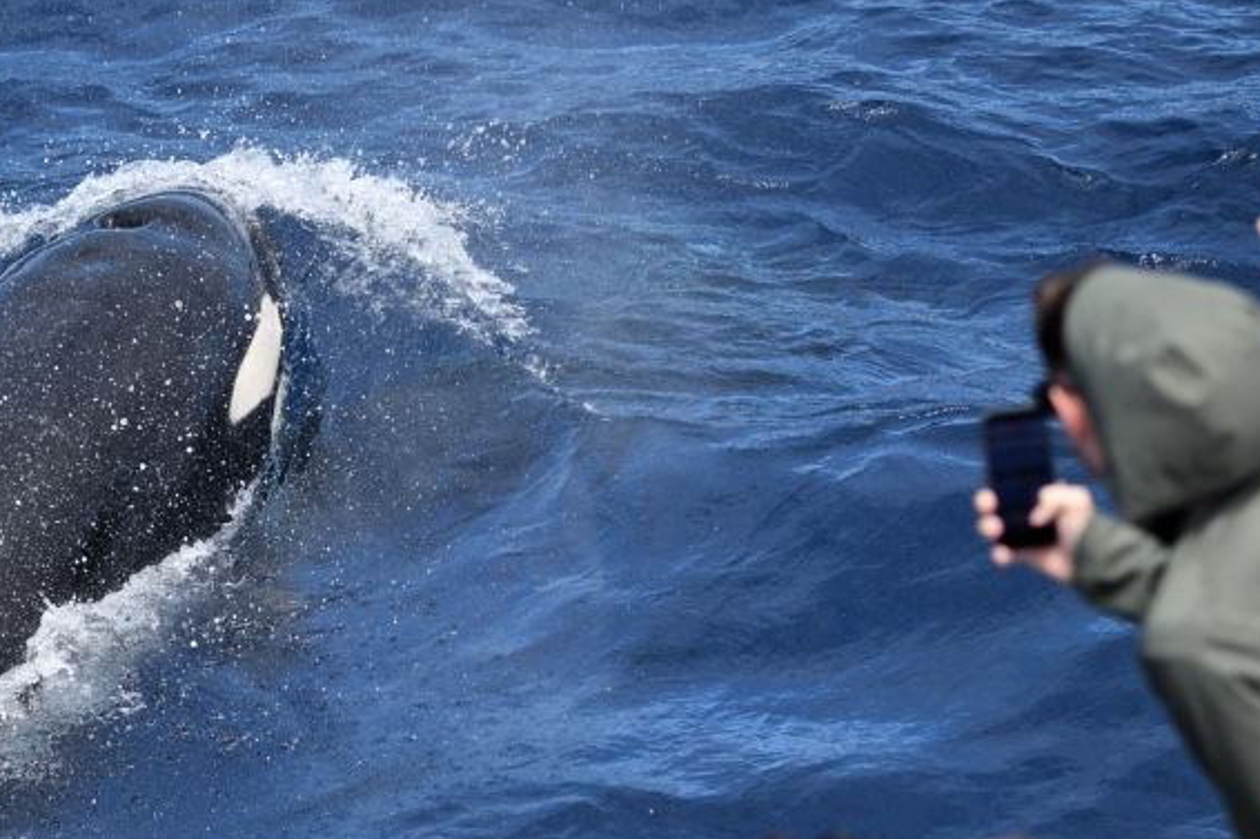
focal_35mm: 226
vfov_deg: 6.1
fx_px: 7907
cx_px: 508
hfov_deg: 9.1
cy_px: 515
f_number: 5.3
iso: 1250
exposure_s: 1/8000
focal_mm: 160
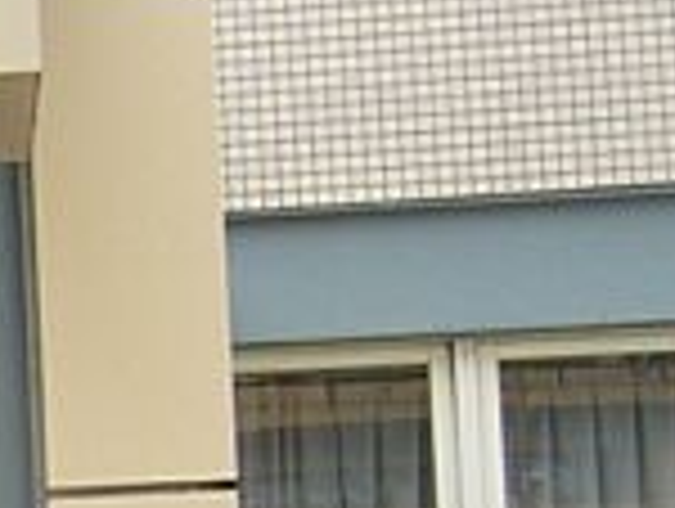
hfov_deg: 11.9
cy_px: 683
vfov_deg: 9.8
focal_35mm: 149
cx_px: -652
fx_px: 2910
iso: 80
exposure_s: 1/320
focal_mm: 5.8
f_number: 2.8
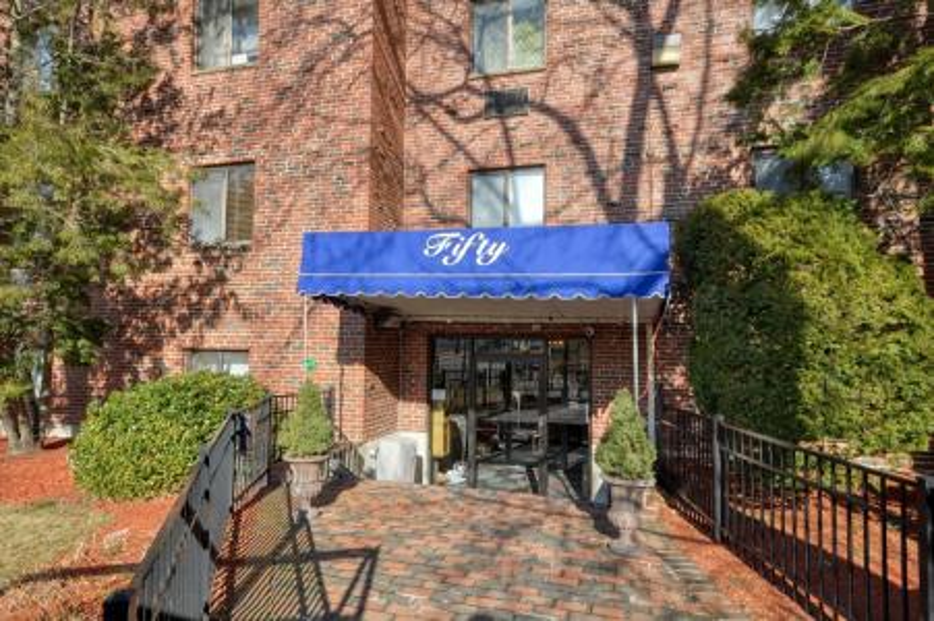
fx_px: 544
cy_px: 310
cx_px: 467
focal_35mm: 21
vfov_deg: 59.4
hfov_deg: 81.2
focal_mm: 14
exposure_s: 1/250
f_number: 9
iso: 400
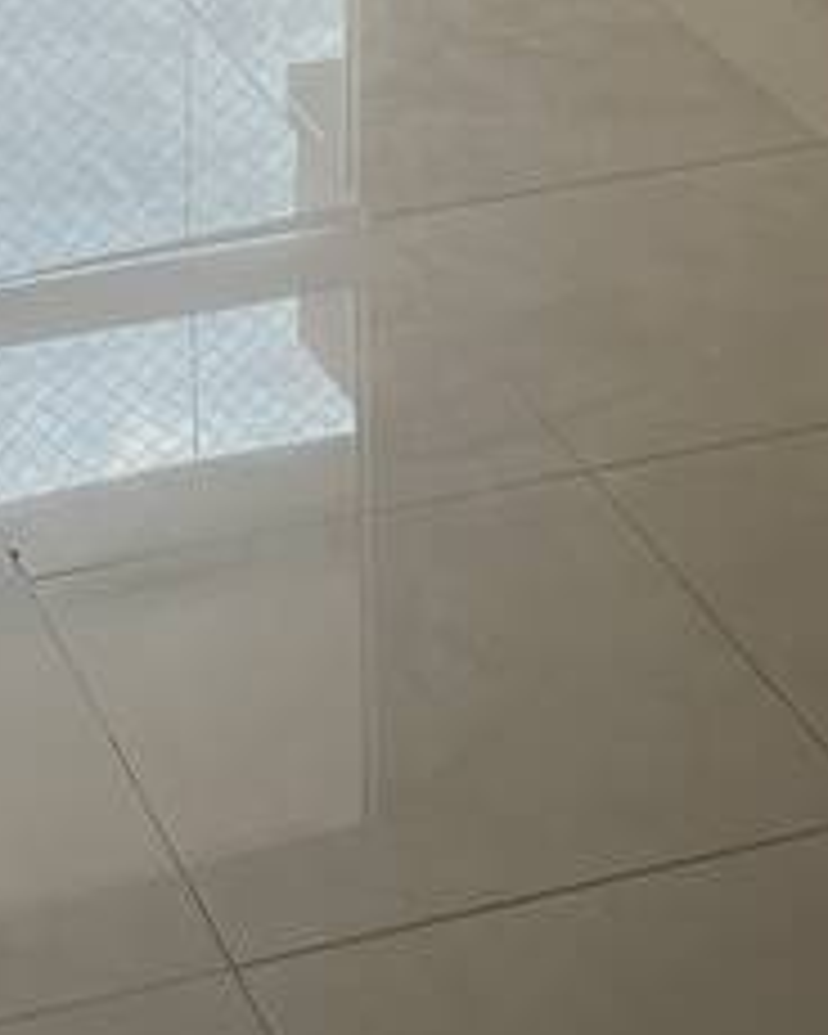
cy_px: -968
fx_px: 3645
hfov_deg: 12.9
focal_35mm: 119
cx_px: 130
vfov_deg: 13.9
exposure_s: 1/696
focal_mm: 5.1
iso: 50
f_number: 1.6
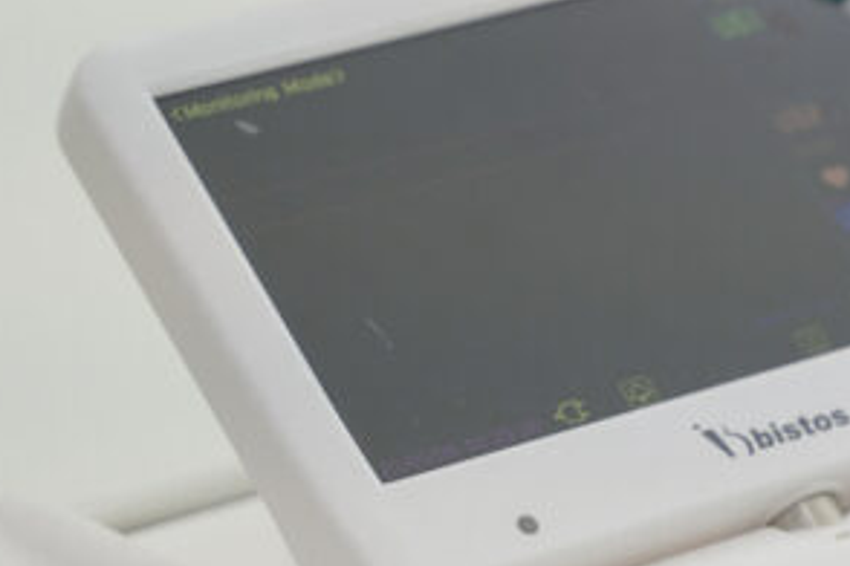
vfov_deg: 5.6
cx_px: 882
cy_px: 449
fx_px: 5761
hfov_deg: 8.4
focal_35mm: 244
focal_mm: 70
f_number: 3.2
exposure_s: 1/250
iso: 500
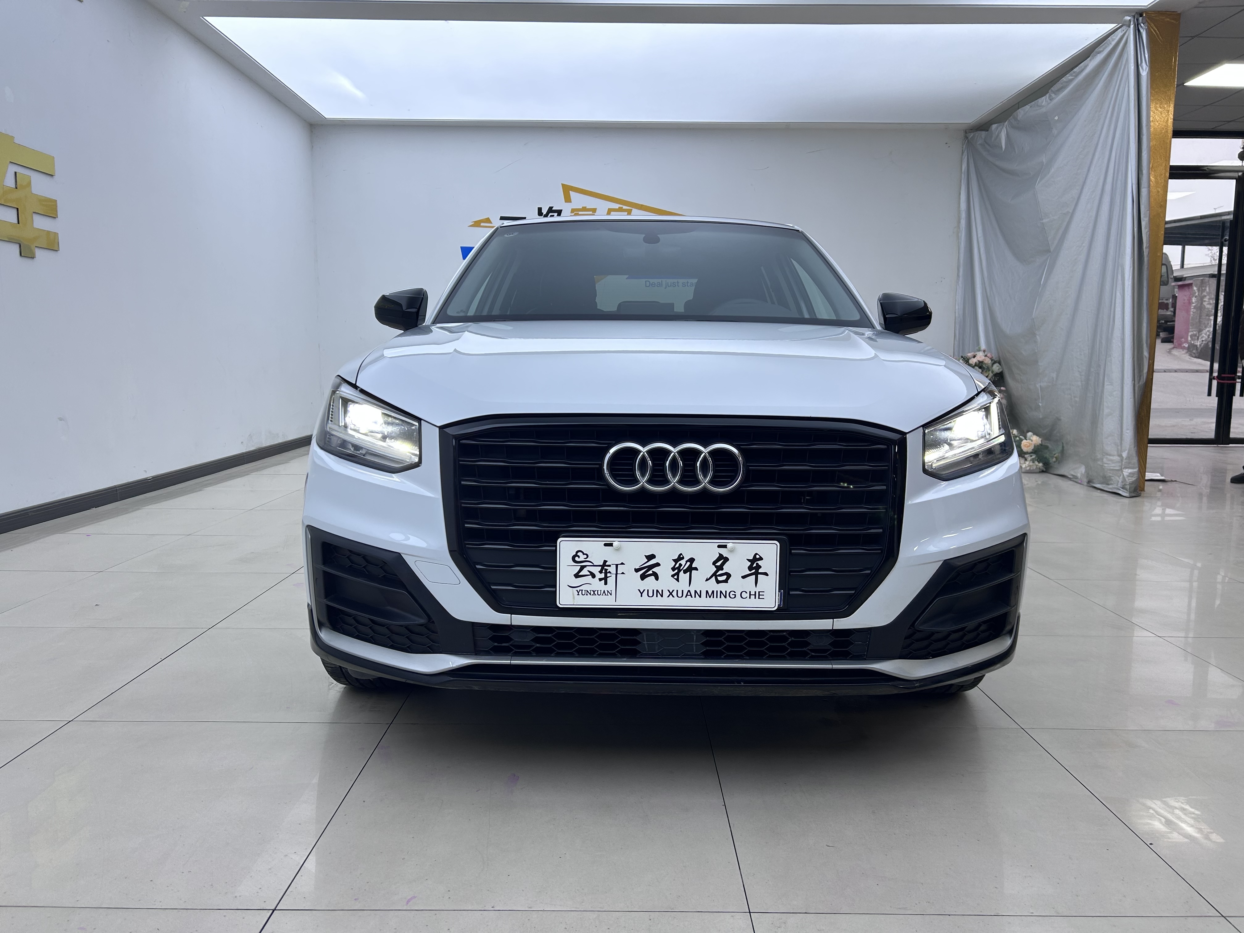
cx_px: 622
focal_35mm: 26
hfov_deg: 67.3
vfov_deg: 53.1
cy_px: 466
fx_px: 934
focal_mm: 5.7
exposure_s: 1/190
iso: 40
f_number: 1.5
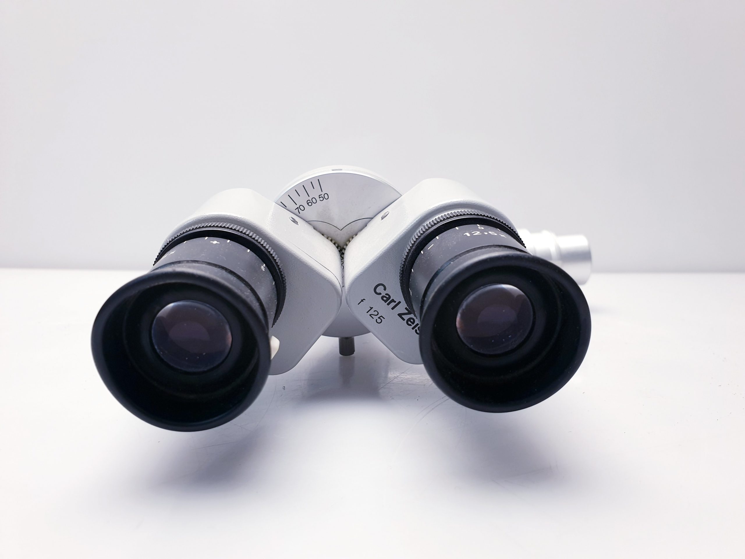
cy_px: 280
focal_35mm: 26
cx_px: 372
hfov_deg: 67.3
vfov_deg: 53.1
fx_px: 560
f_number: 2.4
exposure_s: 1/100
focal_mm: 4.3
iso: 100
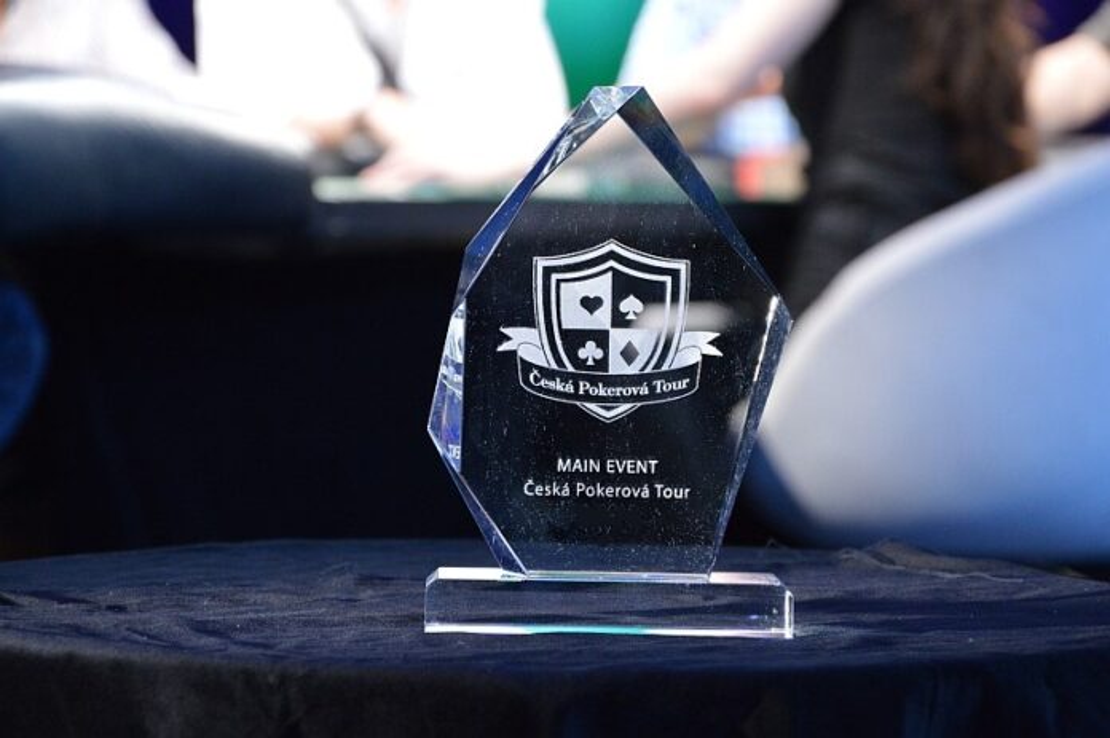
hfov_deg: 14.9
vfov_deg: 9.9
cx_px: 555
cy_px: 369
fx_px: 4252
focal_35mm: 138
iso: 1600
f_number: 5.6
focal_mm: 92
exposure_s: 1/20
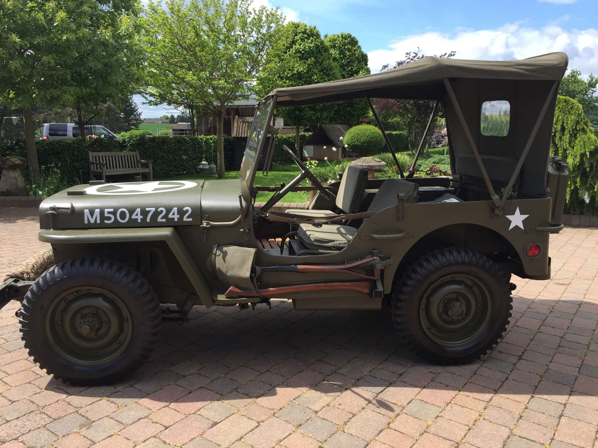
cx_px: 299
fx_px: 501
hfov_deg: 61.7
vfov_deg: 48.2
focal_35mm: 29
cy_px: 224
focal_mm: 4.15
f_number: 2.2
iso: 32
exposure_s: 1/920
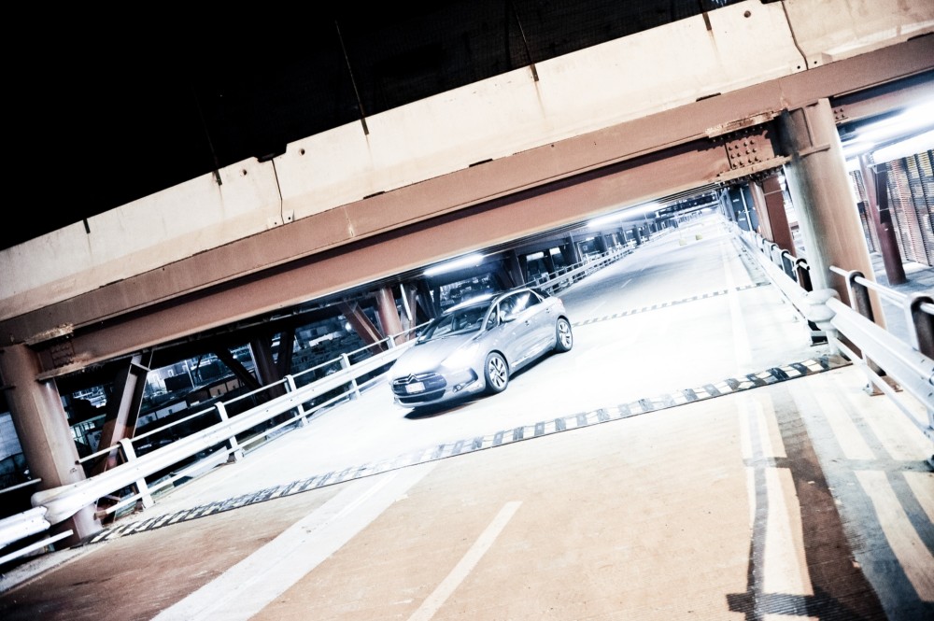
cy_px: 310
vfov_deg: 53.1
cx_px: 467
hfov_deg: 73.8
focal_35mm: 24
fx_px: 622
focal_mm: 24
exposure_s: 1/20
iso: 3200
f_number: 4
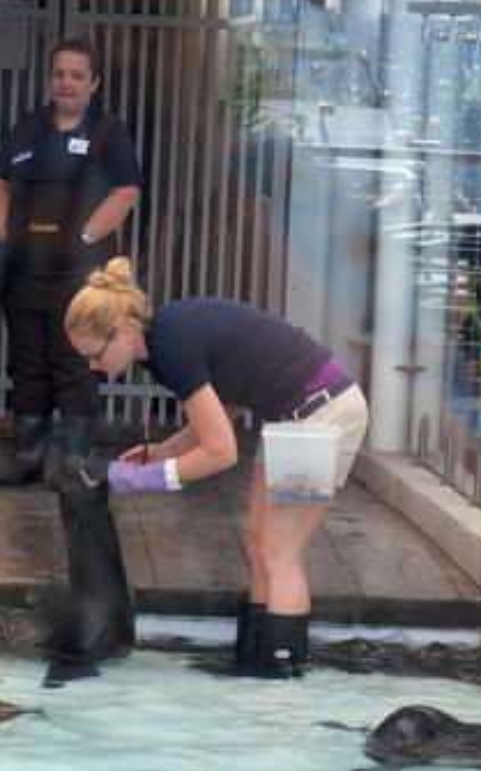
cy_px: 384
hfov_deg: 6.1
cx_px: 147
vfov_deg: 9.8
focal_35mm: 214
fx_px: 4494
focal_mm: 31.8
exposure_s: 1/250
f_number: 3.2
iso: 100
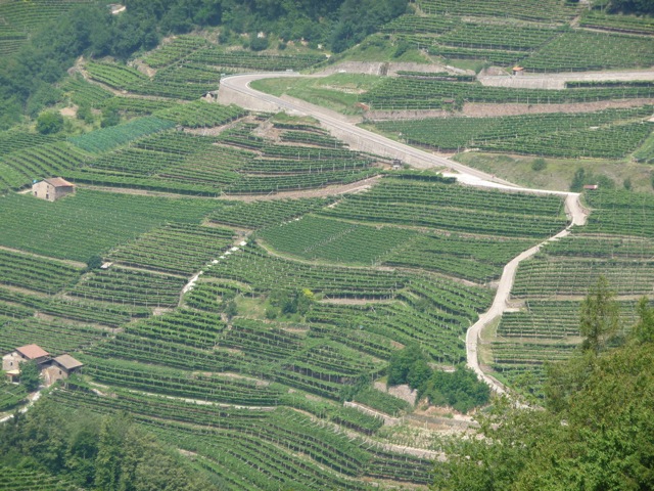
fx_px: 3212
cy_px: 246
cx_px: 327
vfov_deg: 8.7
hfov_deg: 11.6
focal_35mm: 170
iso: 100
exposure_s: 1/320
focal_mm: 29.1
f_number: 4.8
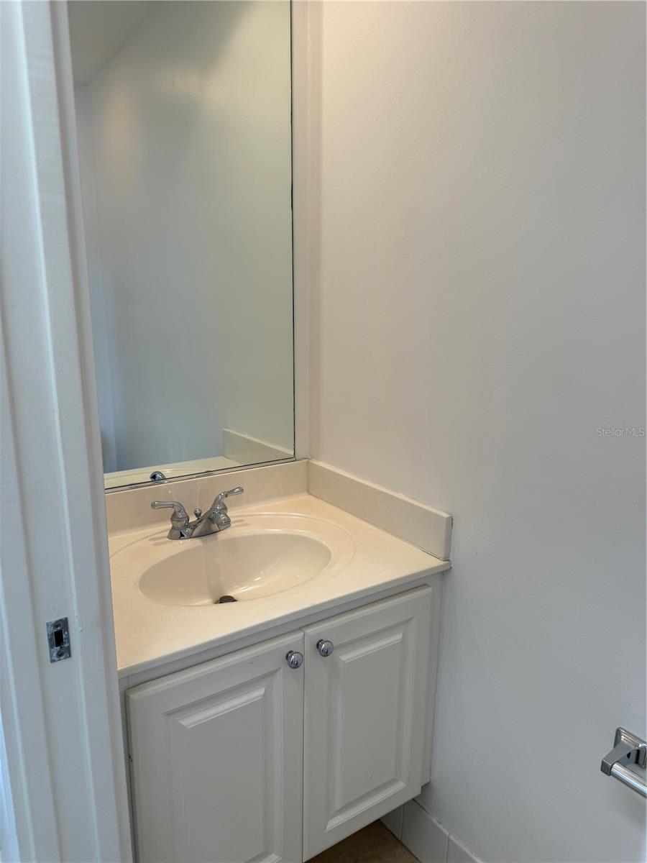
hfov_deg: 56.8
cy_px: 432
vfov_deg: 71.6
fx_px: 598
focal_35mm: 24
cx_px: 324
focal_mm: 6.76
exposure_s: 1/120
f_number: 1.78
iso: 64
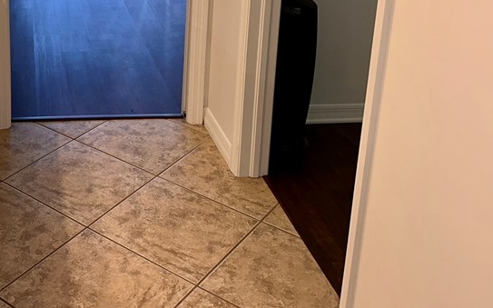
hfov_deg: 39.3
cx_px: 64
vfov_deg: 25.4
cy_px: -9
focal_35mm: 48
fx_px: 645
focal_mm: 6.86
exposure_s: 1/120
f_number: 1.78
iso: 100
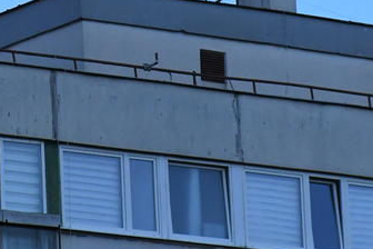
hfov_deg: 3.4
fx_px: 6216
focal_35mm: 600
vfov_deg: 2.3
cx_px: 127
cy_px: -66
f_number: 7.1
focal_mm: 112
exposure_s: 1/4000
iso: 2000
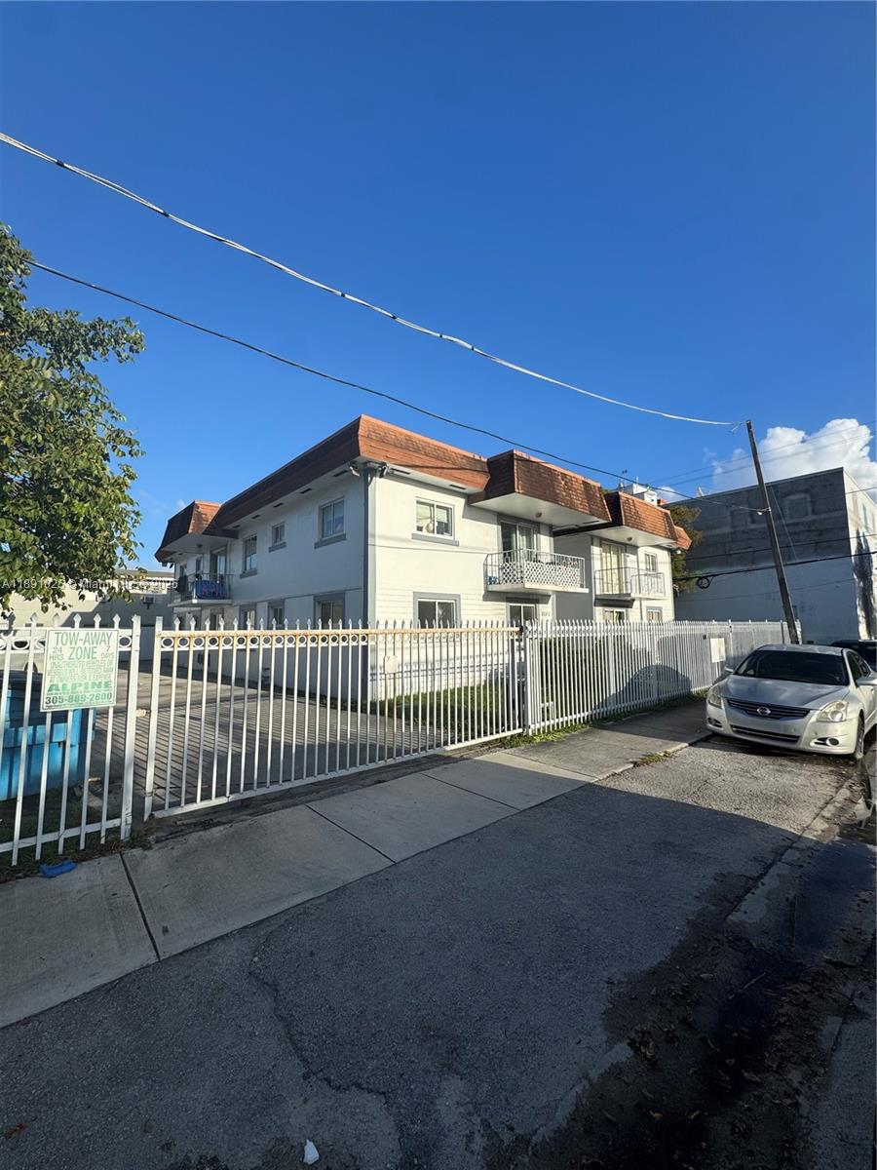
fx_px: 473
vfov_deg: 102.1
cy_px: 585
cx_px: 438
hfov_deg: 85.7
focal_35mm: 14
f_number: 2.2
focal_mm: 2.22
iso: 50
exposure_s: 1/2415
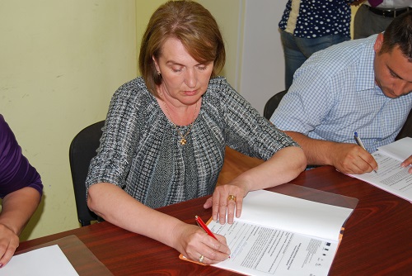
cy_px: 138
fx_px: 601
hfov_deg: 37.8
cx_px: 206
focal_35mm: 52
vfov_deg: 25.8
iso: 200
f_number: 4.8
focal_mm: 35
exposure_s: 1/60
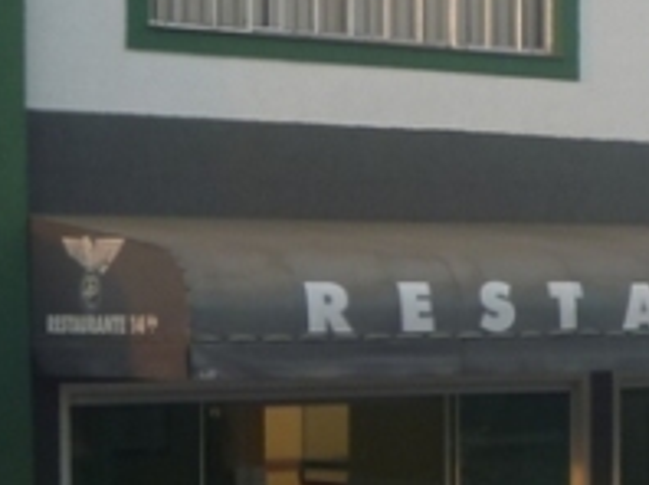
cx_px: 1006
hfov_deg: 13.6
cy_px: 257
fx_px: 2547
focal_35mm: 136
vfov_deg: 10.9
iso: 80
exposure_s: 1/60
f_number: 3.5
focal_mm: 6.3
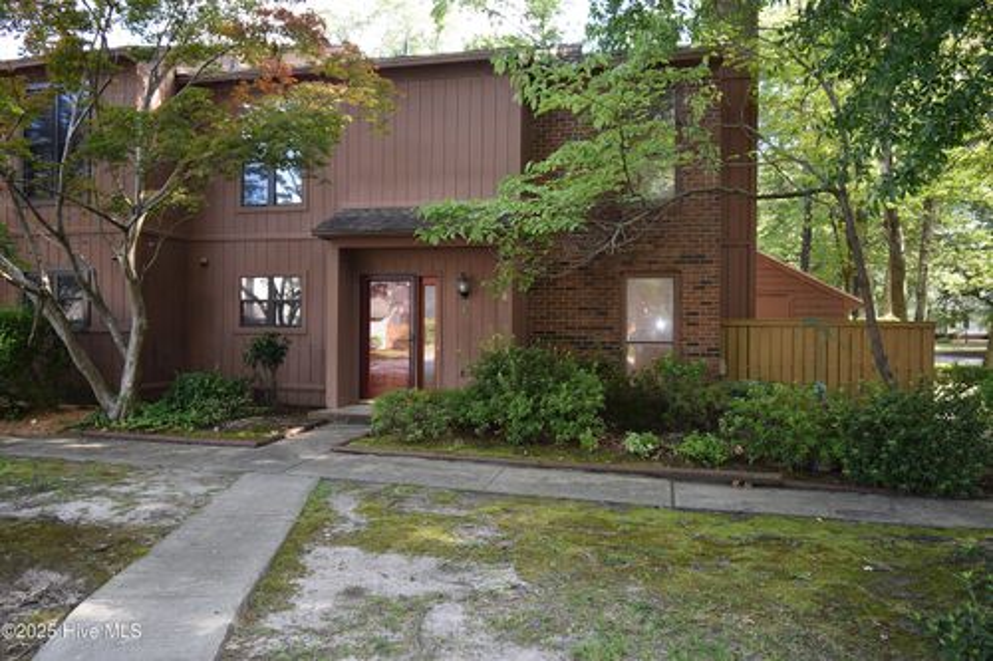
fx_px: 662
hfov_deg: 73.8
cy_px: 330
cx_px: 496
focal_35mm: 24
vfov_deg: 53.1
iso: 400
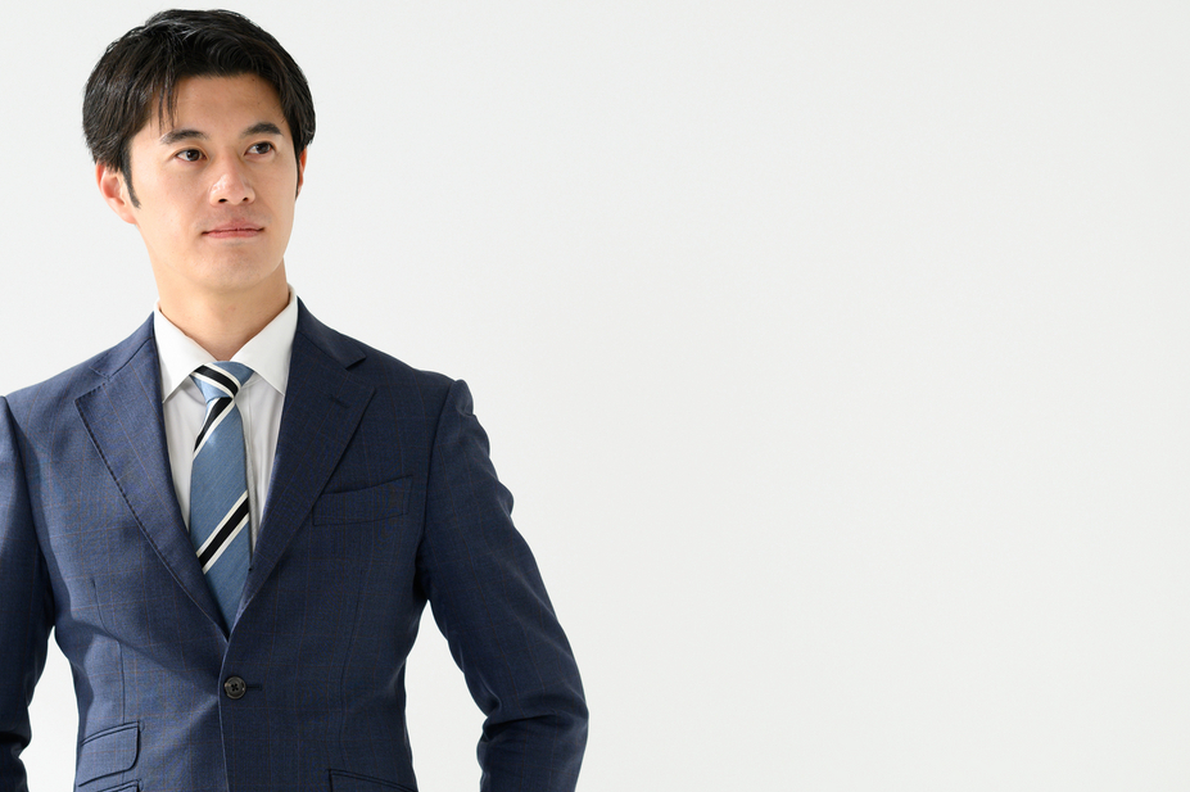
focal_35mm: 110
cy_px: 320
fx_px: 3634
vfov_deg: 12.4
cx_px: 529
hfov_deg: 18.6
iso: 320
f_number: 2.8
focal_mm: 85
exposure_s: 1/320
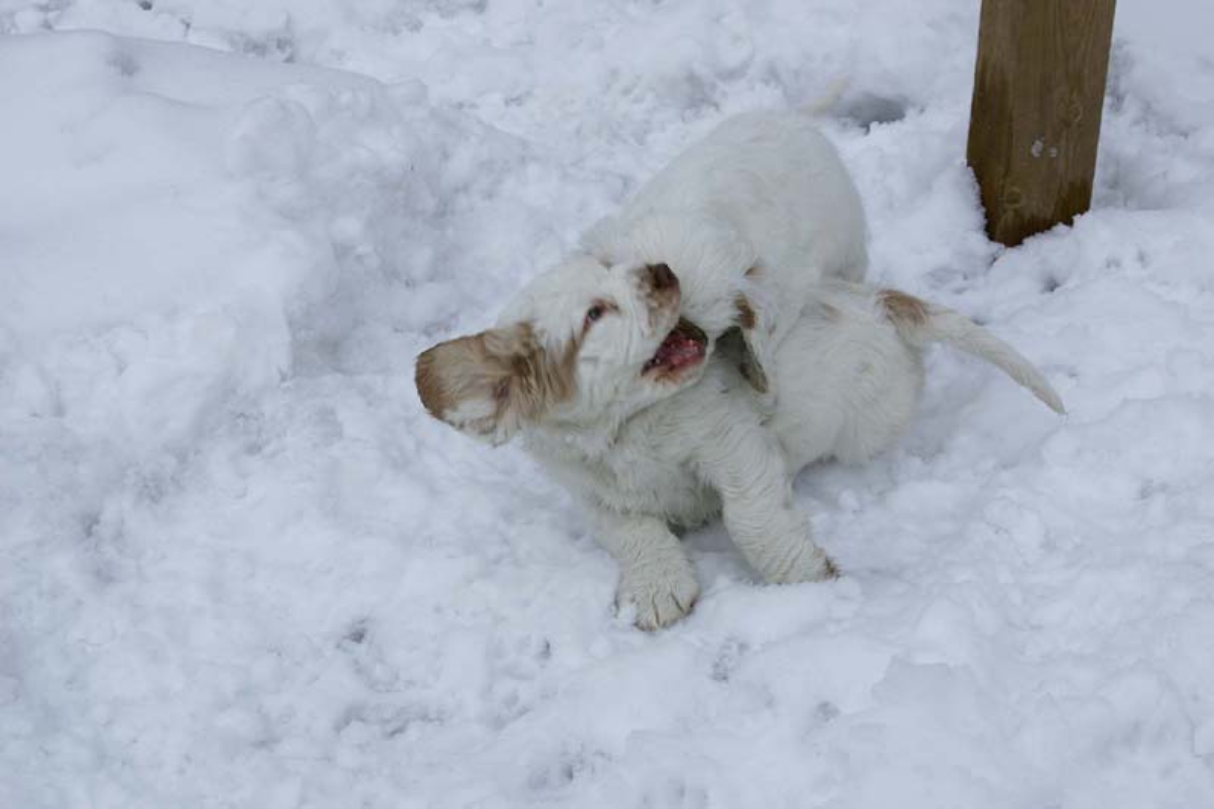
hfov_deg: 22.6
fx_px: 3034
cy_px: 404
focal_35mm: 90
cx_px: 607
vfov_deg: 15.2
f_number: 9
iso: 100
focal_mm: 60
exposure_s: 1/200
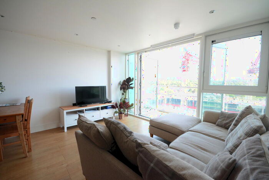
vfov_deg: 77.4
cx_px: 134
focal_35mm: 15
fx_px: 112
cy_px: 90
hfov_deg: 100.4
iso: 1600
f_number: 7.1
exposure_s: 1/200
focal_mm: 10
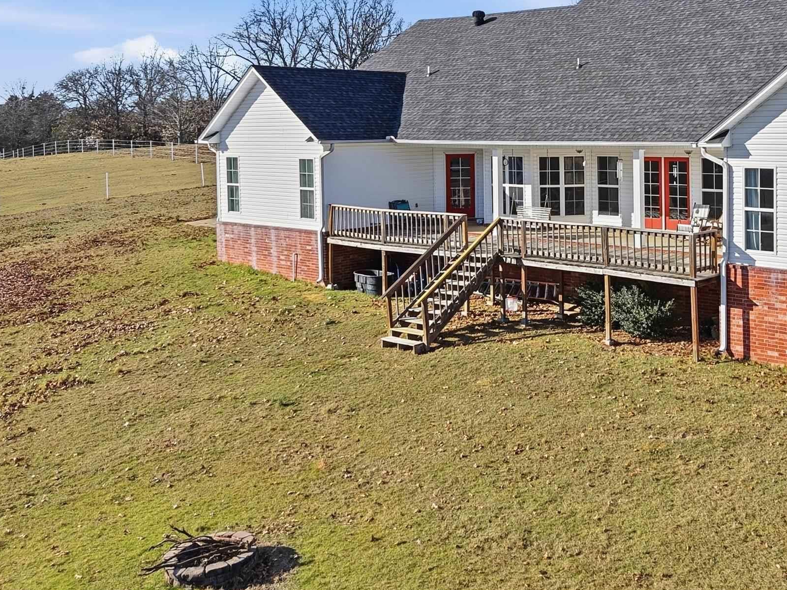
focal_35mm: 45
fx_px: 1023
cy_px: 166
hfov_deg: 40.4
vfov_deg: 31.7
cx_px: 624
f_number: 1.8
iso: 220
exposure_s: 1/6000
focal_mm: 8.7
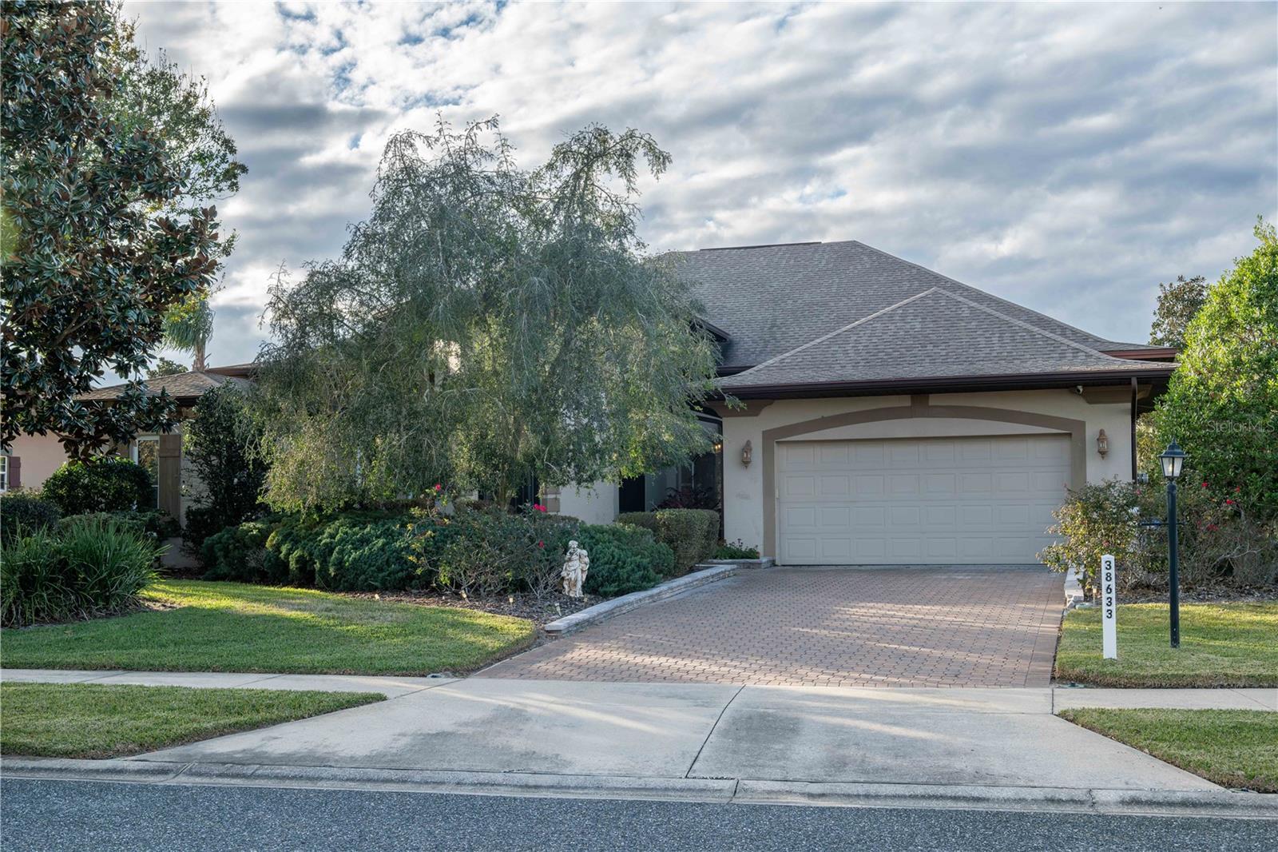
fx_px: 1491
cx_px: 639
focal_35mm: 42
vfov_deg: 31.9
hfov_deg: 46.4
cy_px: 426
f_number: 9
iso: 320
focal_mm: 42
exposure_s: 1/160
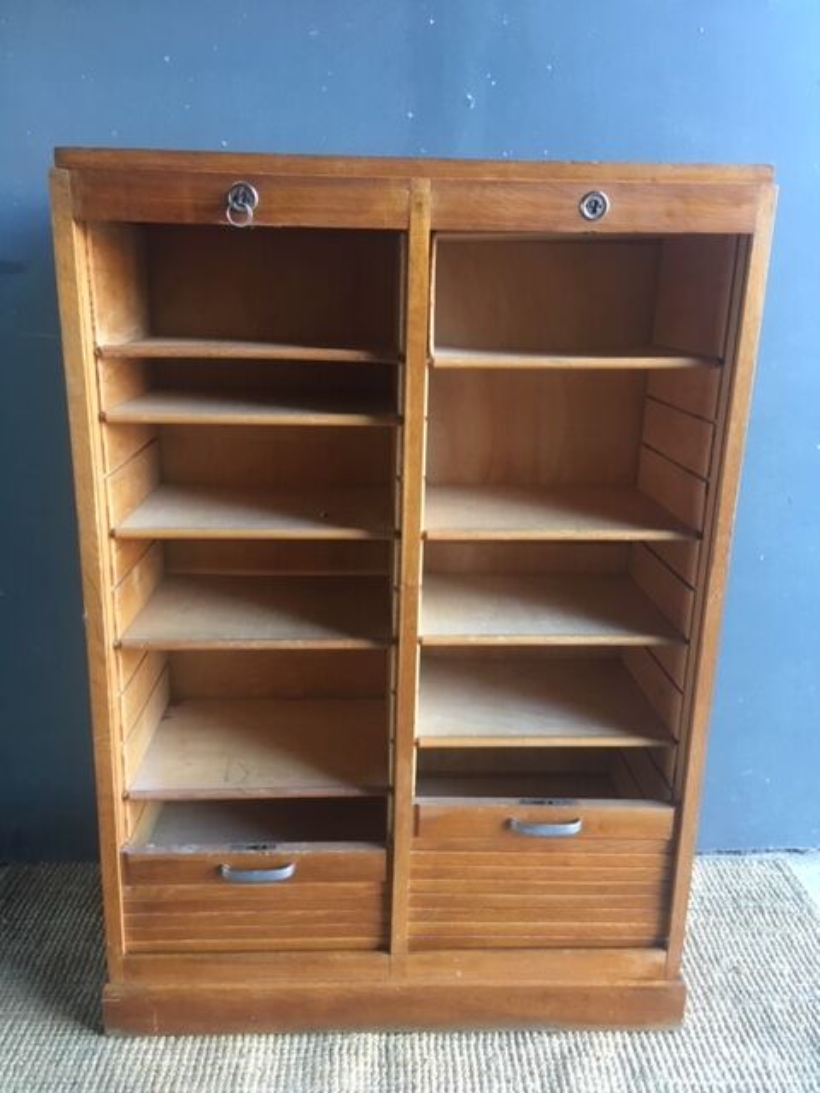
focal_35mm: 29
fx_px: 916
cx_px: 410
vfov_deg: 61.7
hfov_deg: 48.2
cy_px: 546
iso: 125
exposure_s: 1/33
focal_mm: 4.15
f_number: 2.2
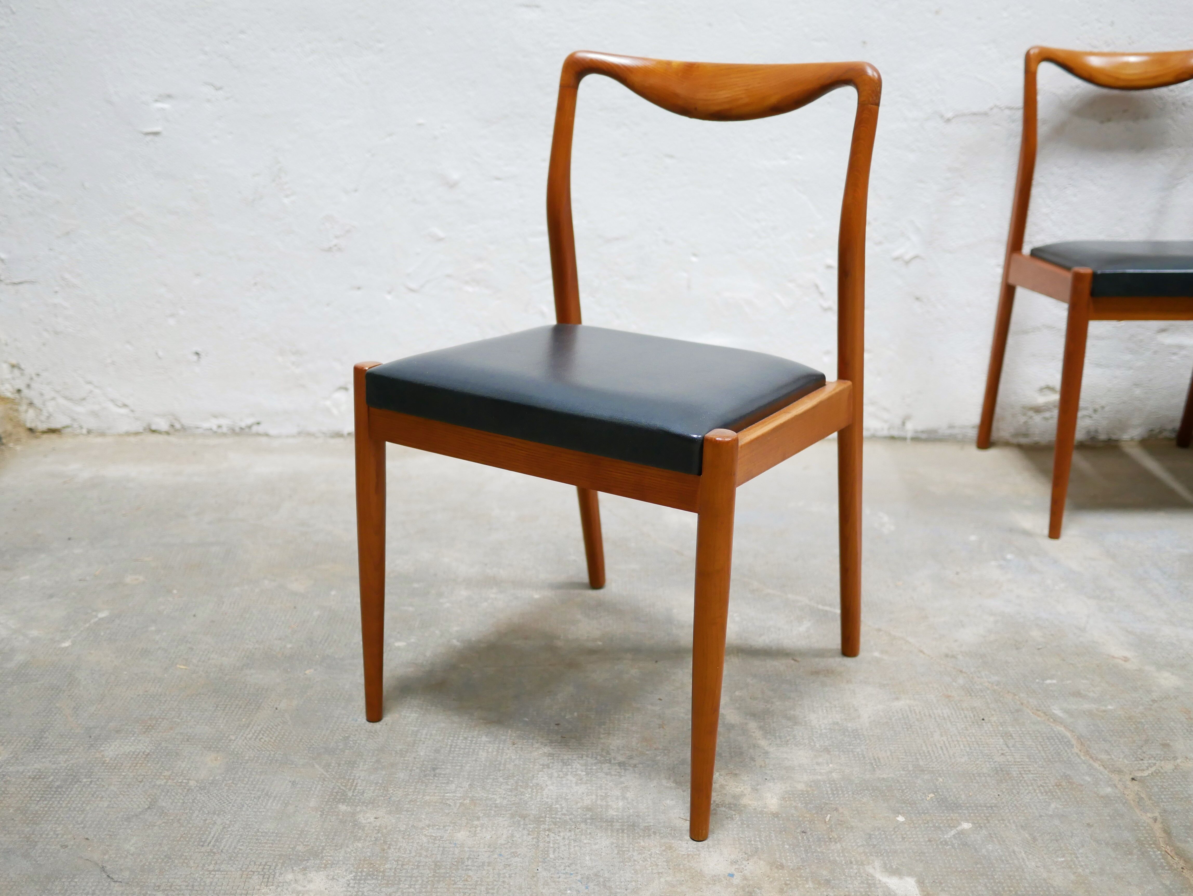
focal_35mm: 40
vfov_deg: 36.0
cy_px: 448
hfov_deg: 46.8
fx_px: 1379
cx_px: 596
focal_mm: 20
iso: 640
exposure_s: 1/60
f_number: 1.7
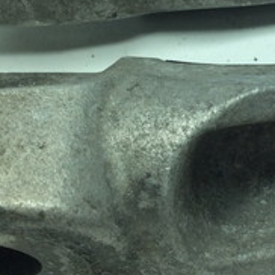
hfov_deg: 18.2
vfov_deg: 18.6
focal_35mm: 93
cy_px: 66
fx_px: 836
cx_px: 283
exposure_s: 1/293
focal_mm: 3.3
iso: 32
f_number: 2.4
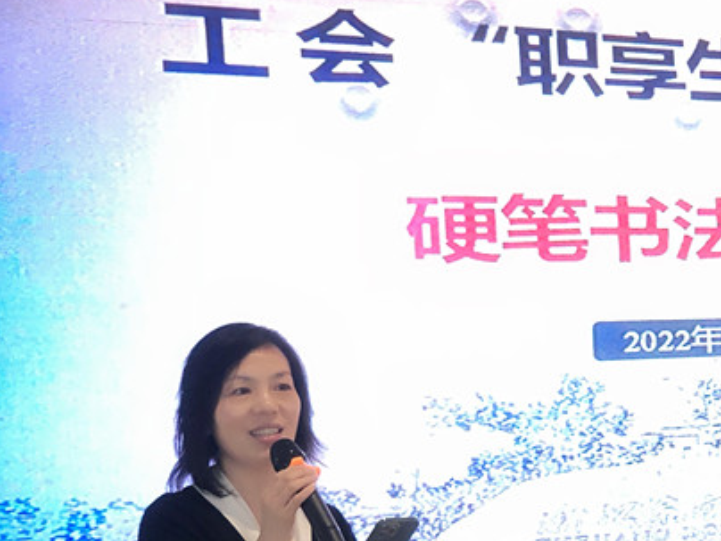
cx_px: 578
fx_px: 2145
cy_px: 466
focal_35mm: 103
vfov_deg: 14.3
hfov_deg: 18.9
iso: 125
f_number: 2.4
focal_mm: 6
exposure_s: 1/40
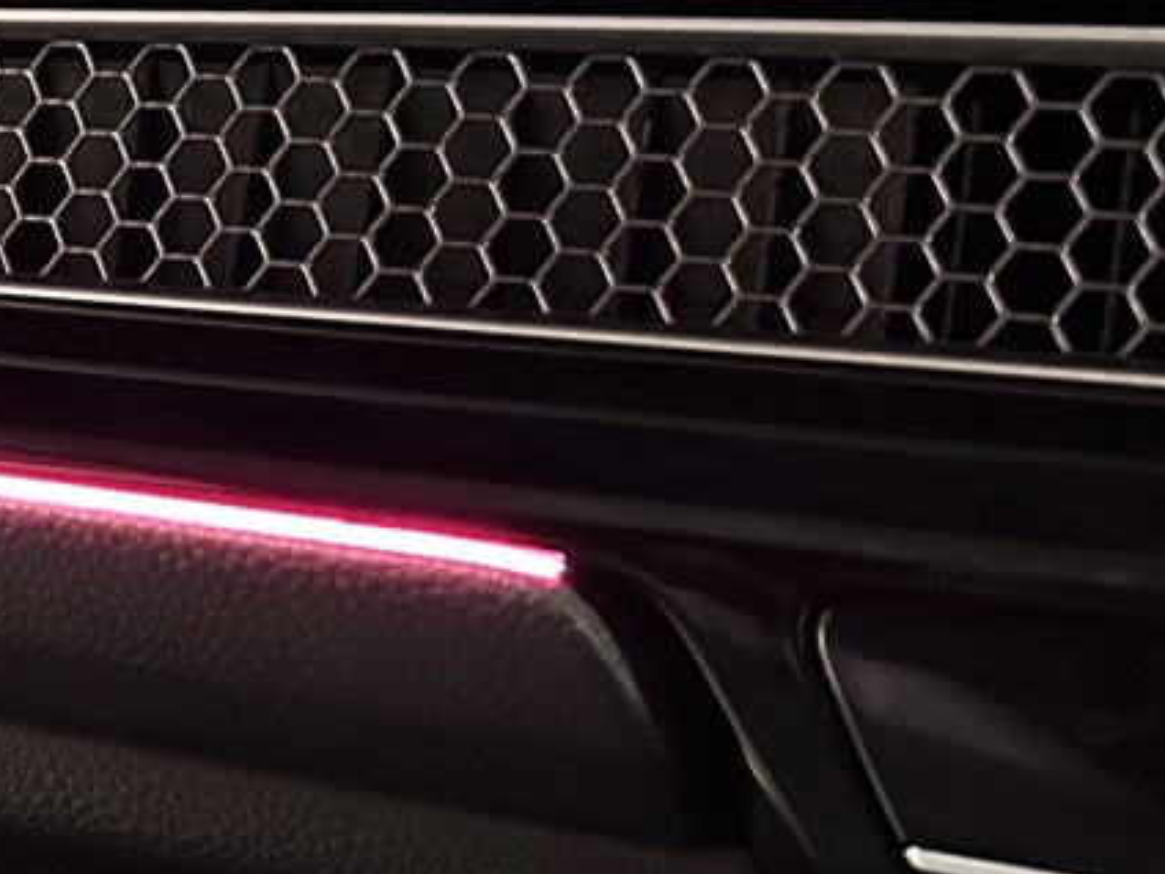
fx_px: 2861
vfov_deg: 17.4
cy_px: 447
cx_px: -637
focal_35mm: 85
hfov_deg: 19.7
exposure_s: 1/33
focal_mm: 6.86
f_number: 1.78
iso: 1000
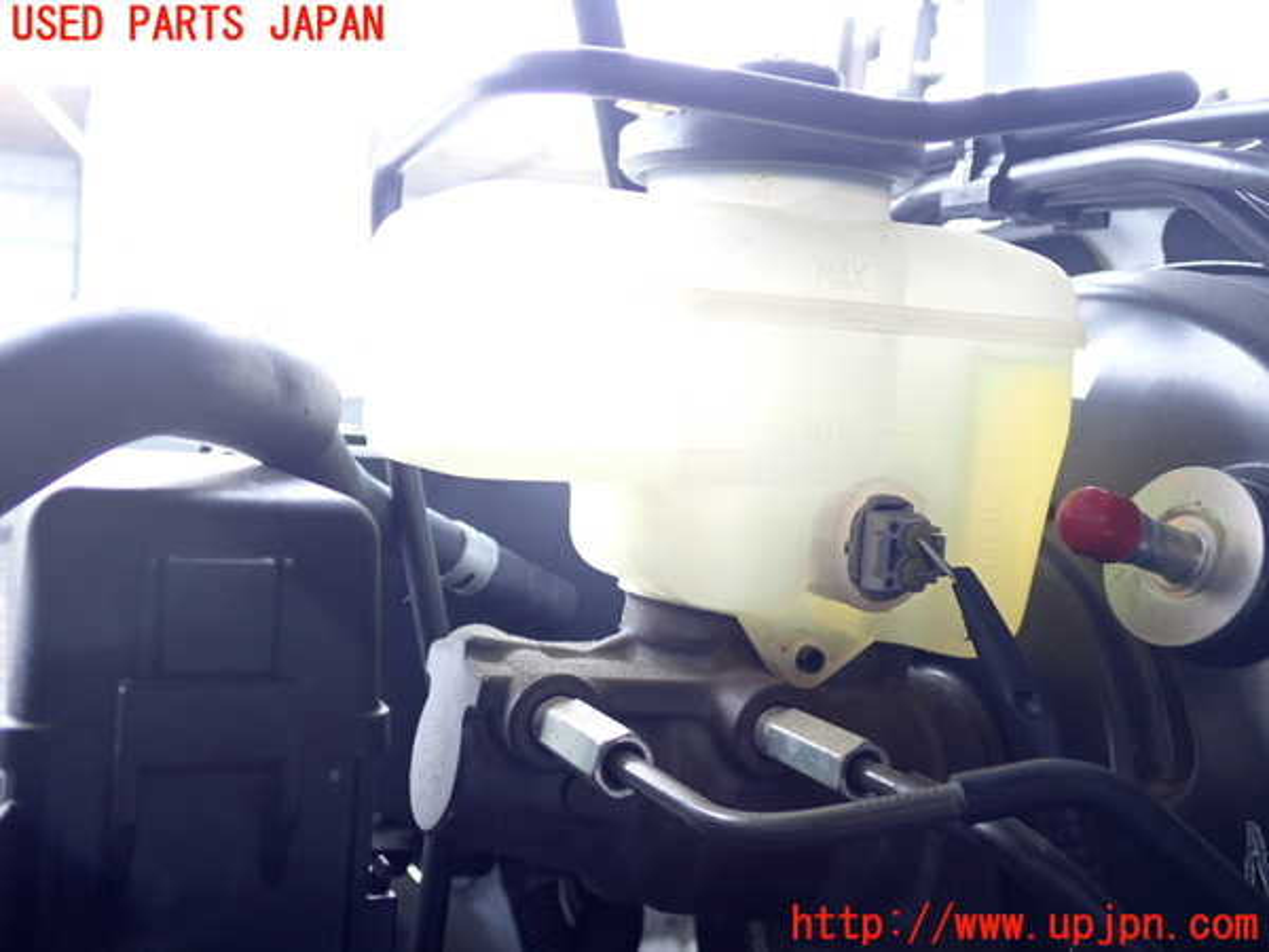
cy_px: 476
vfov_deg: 37.7
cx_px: 634
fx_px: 1393
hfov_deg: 49.0
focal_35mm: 38
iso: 250
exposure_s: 1/125
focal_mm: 6.83
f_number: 2.7
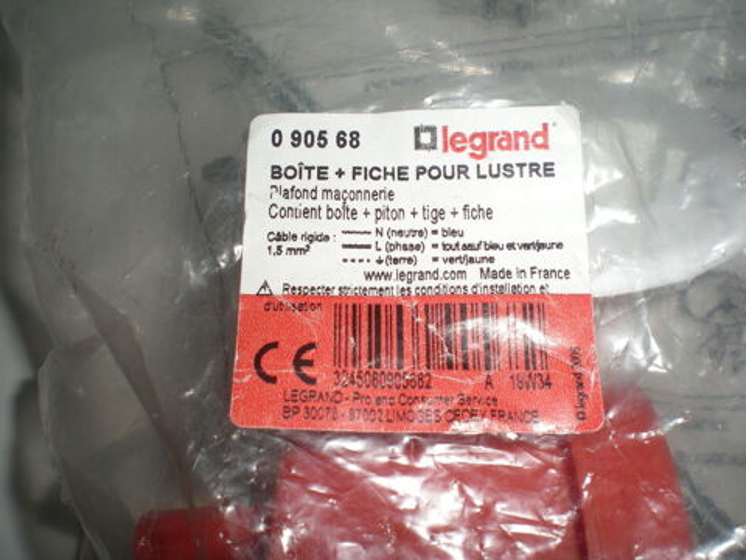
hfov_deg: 49.0
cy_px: 280
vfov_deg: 37.7
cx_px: 373
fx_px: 819
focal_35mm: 38
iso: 50
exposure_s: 1/60
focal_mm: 6.3
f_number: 4.6
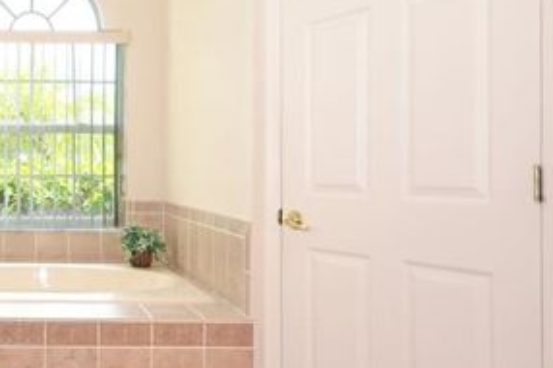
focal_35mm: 37
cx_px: 45
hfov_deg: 46.4
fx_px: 568
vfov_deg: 35.8
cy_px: 164
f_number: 4.5
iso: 400
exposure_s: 1/80
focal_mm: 10
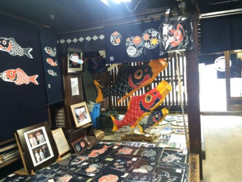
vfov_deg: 48.2
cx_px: 121
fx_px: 203
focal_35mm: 29
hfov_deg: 61.7
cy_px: 91
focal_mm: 4.15
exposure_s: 1/30
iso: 160
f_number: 2.2
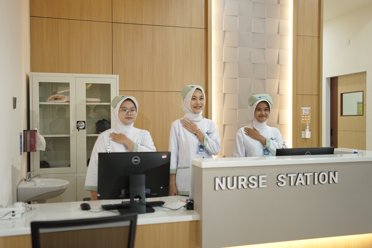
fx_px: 362
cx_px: 186
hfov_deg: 54.4
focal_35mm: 35
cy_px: 124
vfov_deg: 37.8
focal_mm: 35
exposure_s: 1/200
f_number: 2
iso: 1250
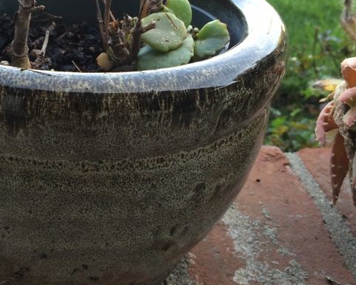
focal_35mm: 55
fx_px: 579
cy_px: 137
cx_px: 72
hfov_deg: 33.2
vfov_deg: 27.6
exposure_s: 1/120
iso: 50
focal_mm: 4.12
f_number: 2.2
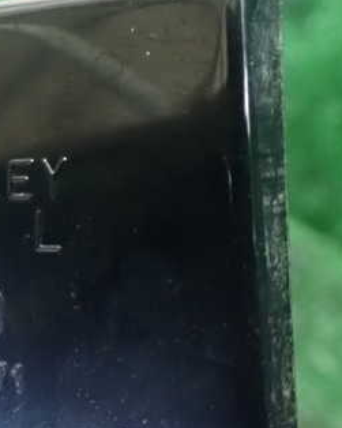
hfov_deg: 25.1
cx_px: -41
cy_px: 215
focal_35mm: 56
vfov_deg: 33.6
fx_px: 709
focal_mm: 5.4
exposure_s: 1/15
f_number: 2.3
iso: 1600
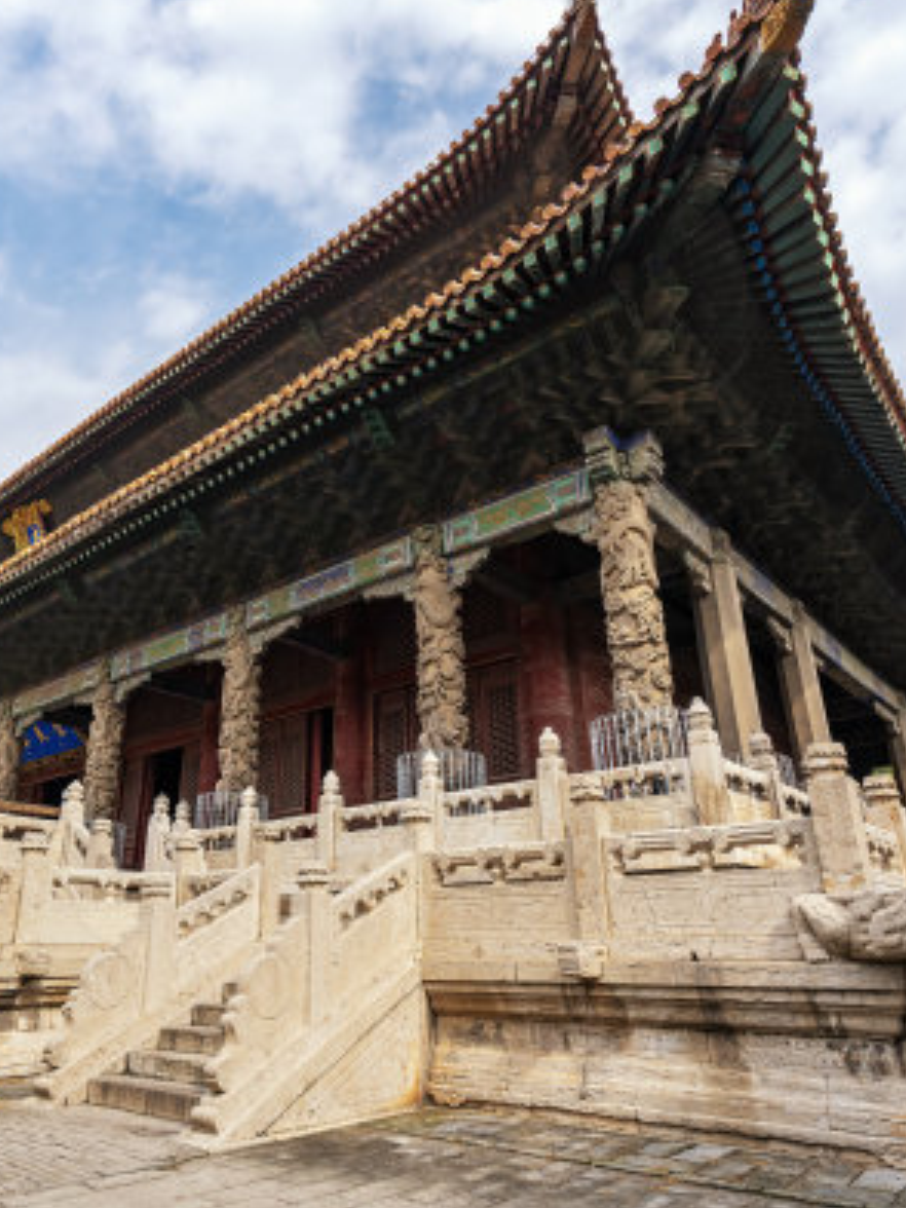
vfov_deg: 71.6
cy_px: 610
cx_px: 379
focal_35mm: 24
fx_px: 838
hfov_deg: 56.5
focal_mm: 16
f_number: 5.6
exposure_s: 1/250
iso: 100
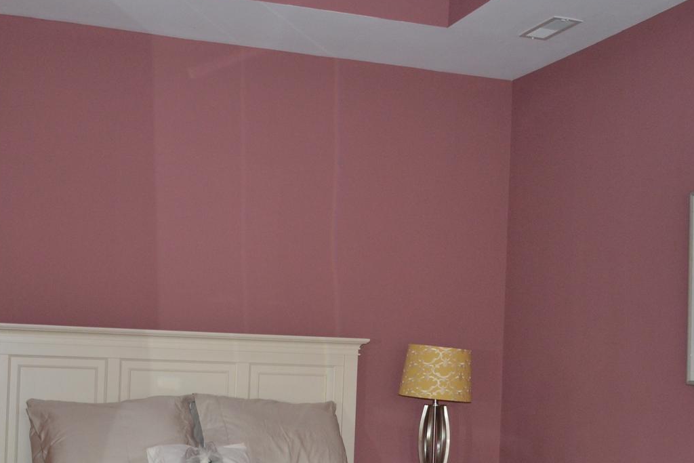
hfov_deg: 36.8
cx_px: 316
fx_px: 1041
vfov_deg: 24.8
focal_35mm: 54
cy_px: 345
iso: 720
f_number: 3.5
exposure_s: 1/60
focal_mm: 18
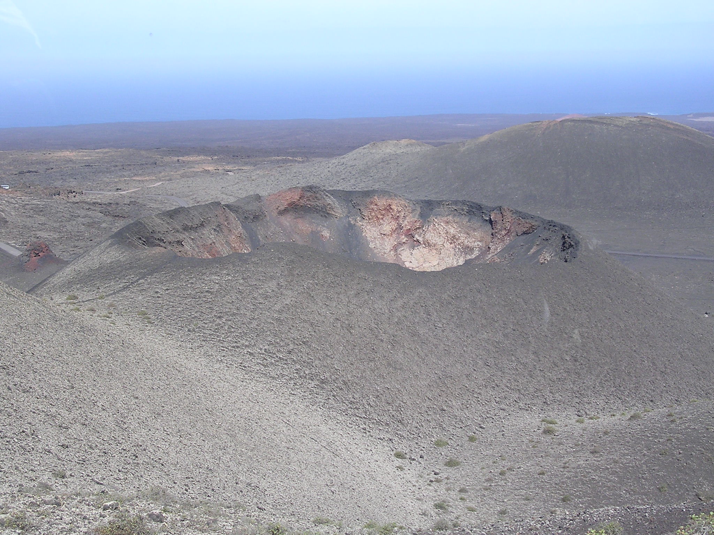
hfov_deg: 32.2
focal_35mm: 60
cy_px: 268
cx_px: 357
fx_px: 1238
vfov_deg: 24.4
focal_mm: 9.1
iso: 100
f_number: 3.4
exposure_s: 1/489
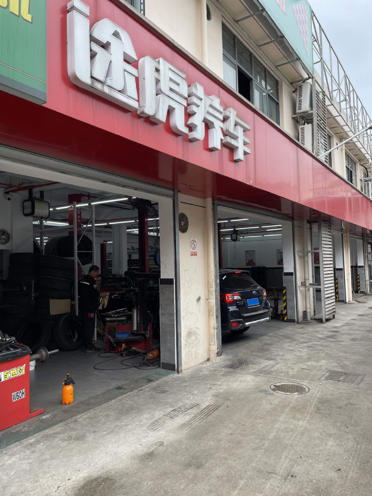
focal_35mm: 26
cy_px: 248
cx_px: 186
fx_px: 373
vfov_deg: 67.3
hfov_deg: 53.1
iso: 32
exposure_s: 1/359
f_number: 1.6
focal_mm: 4.2
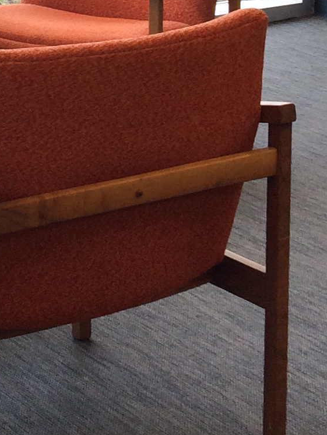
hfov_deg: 10.8
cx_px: -208
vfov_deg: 14.5
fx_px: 1649
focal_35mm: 131
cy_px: -111
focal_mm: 4.12
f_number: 2.2
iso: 64
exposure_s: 1/120
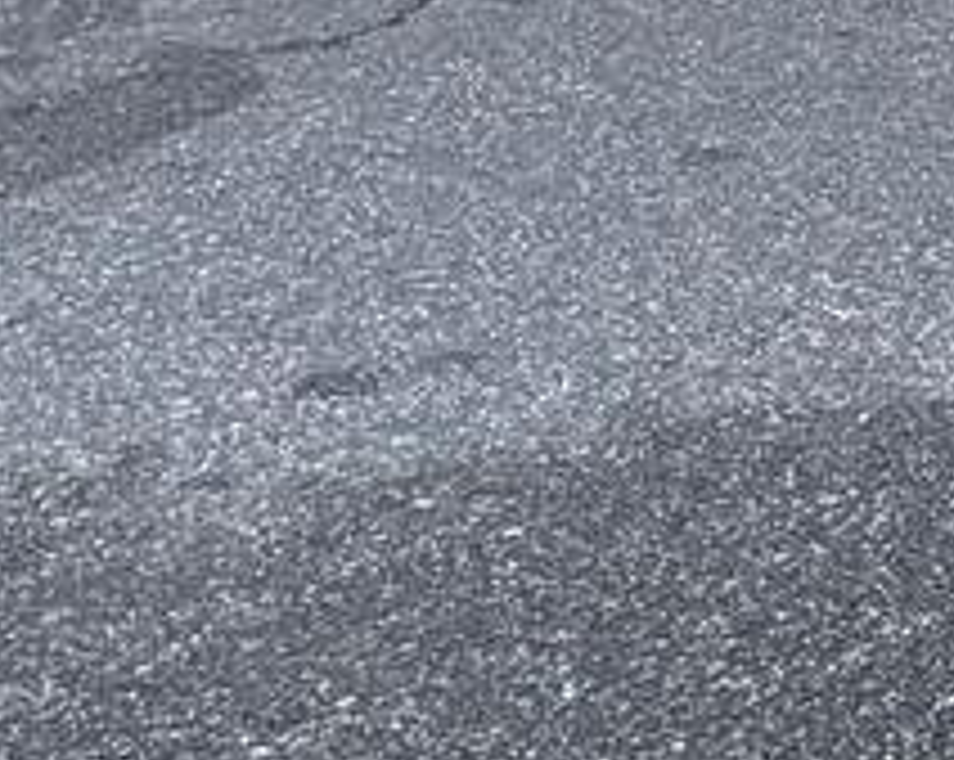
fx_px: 4991
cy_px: -985
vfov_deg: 8.1
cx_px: 3258
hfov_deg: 8.4
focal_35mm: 177
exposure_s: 1/212
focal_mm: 6.76
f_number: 1.78
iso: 100
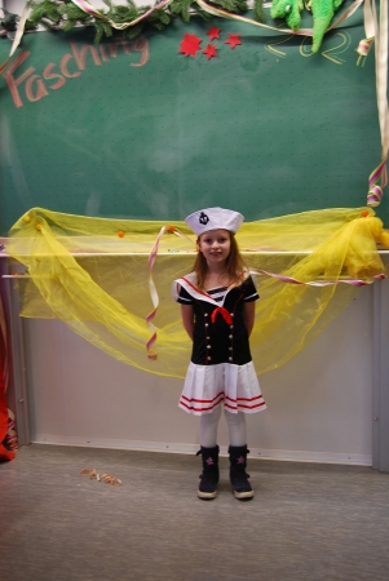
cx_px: 194
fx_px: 752
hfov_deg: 29.0
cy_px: 290
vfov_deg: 42.3
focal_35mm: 46
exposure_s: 1/40
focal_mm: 31
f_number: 4.5
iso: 200
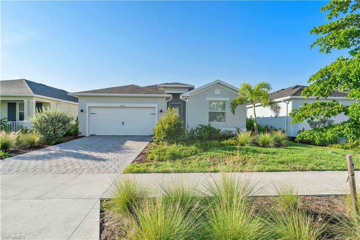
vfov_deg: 73.7
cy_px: 120
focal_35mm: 16
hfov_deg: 96.8
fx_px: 160
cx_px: 180
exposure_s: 1/750
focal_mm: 16
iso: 200
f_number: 8
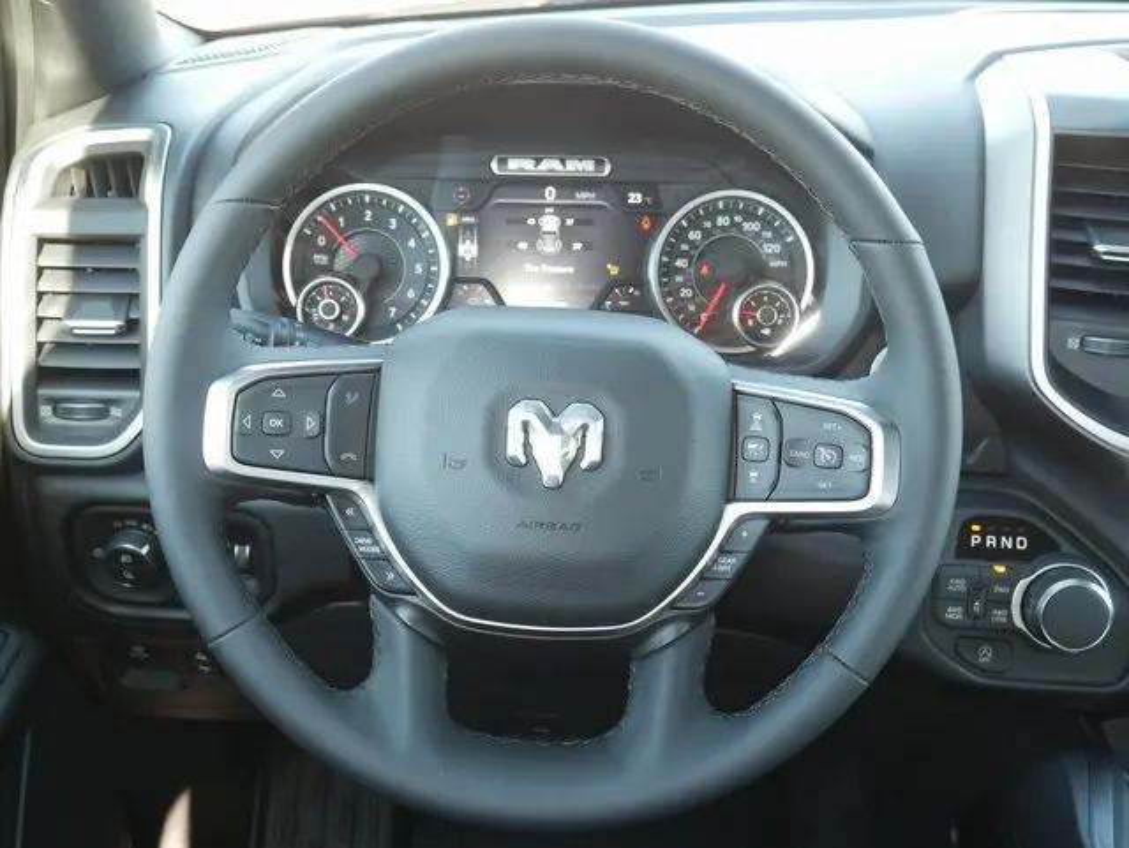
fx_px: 1371
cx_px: 564
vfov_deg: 34.4
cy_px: 424
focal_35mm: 42
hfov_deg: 44.8
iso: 200
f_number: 4.6
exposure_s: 1/15
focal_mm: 21
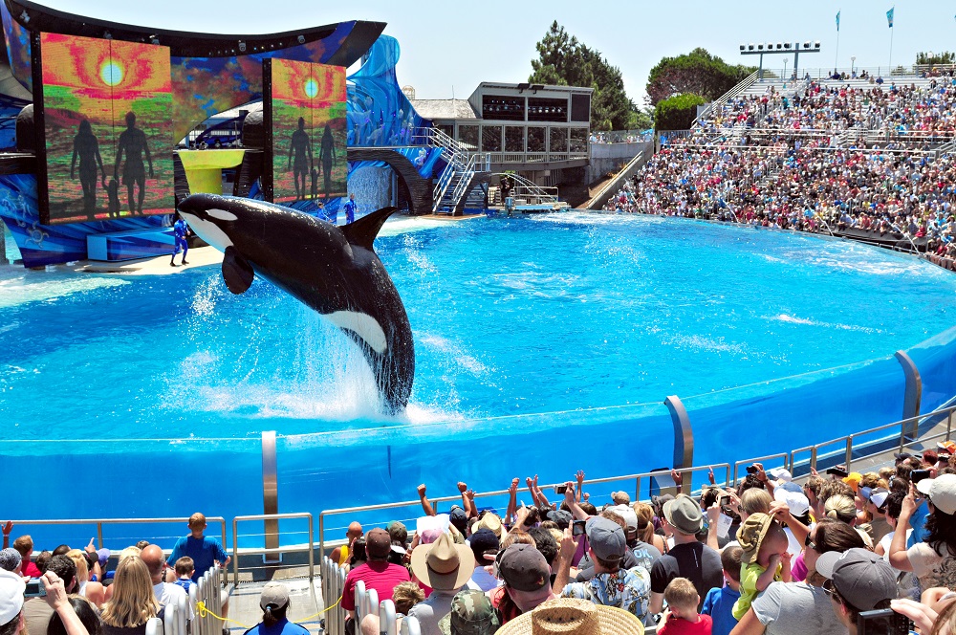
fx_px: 955
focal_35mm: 36
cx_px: 478
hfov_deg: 53.2
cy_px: 318
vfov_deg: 36.8
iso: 400
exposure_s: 1/1250
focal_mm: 24
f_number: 8
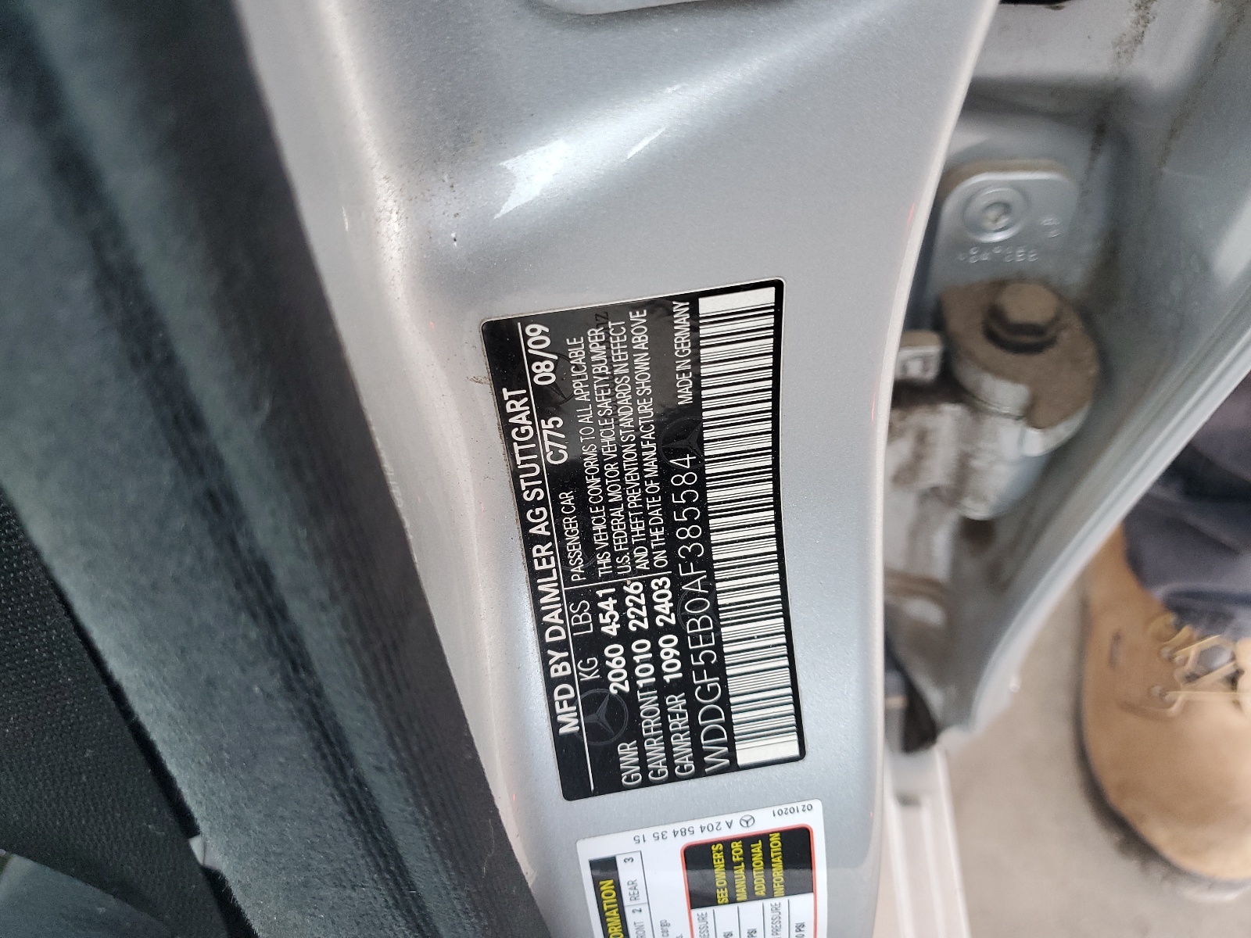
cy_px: 469
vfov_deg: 53.1
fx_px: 940
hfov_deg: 67.3
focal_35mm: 26
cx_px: 626
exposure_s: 1/120
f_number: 1.5
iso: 93
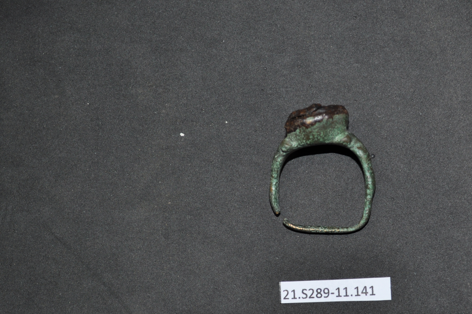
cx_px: 339
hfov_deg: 23.2
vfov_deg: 15.6
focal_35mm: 87
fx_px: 1139
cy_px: 214
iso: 200
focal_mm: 40
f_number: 5.6
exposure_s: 1/125
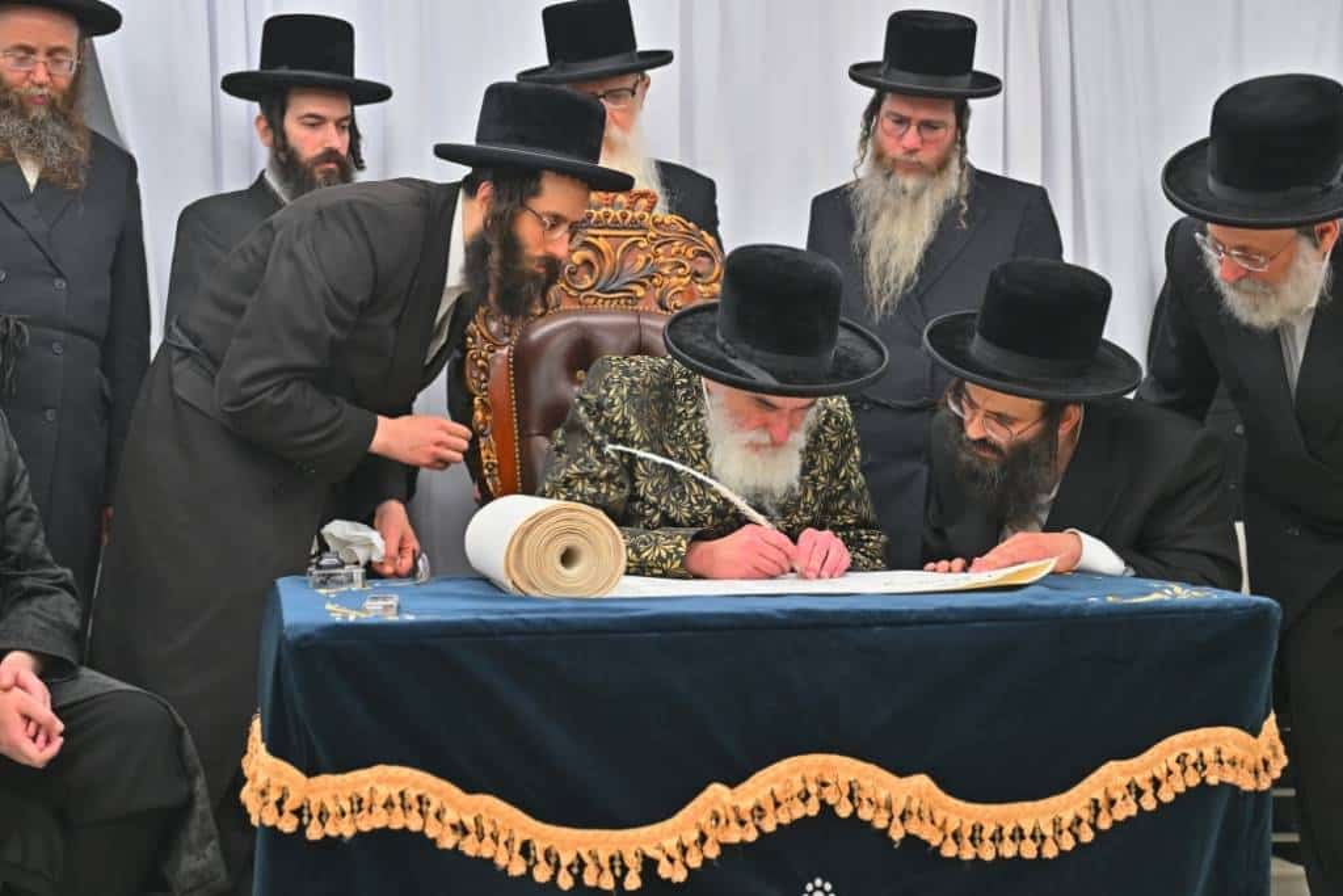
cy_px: 448
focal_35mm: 45
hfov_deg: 43.6
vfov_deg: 29.9
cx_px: 672
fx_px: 1679
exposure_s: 1/250
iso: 500
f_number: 4
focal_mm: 45
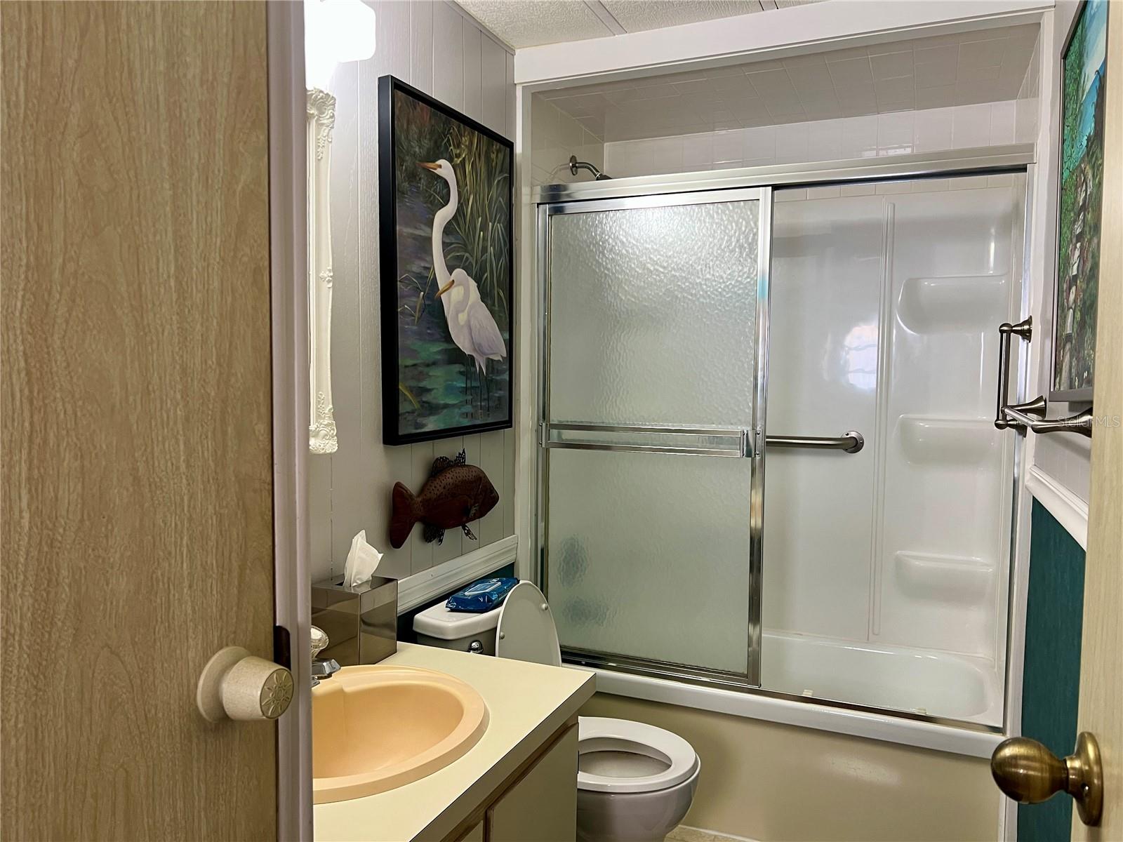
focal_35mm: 26
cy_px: 421
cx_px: 562
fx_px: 843
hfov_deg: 67.3
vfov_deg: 53.1
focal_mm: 5.7
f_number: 1.5
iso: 80
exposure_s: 1/60
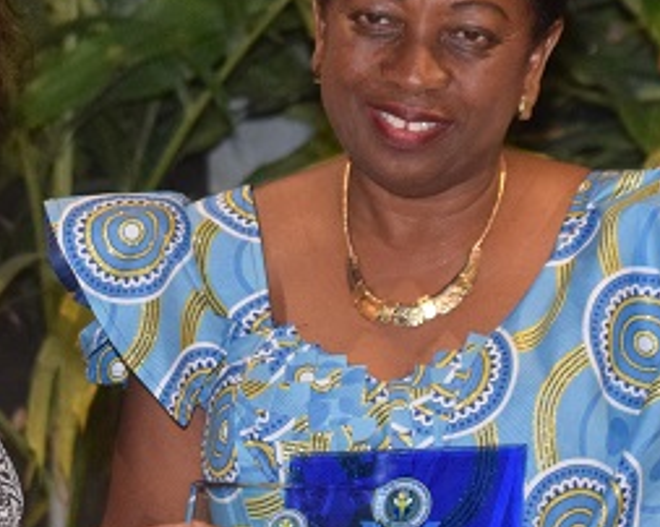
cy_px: 177
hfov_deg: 5.6
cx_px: 134
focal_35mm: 345
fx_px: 6725
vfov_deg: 4.5
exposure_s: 1/50
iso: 1600
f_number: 5.6
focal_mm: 75
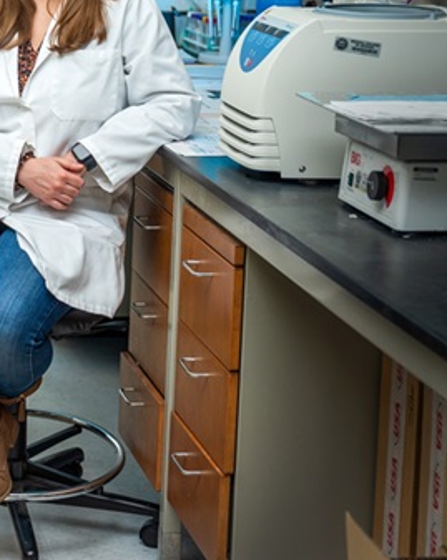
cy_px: 135
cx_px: -238
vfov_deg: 19.2
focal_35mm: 99
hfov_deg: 14.4
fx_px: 1639
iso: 100
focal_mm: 43
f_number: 2.8
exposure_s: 1/160
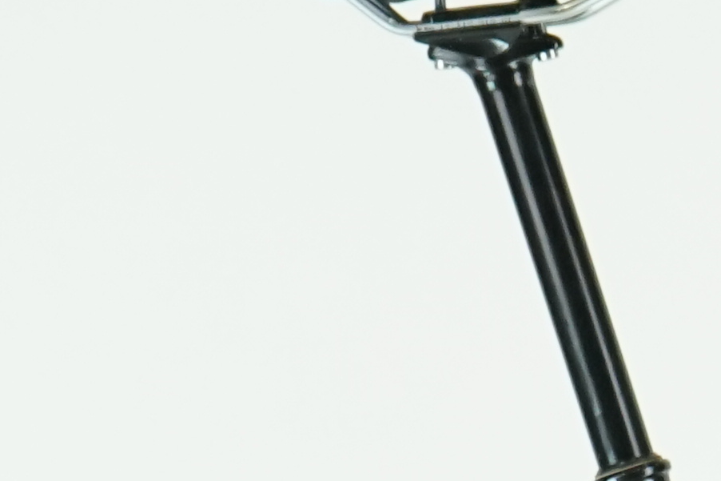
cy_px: 1066
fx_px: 6527
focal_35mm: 326
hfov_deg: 6.2
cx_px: 1323
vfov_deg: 4.1
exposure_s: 1/200
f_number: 5.6
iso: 1600
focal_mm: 49
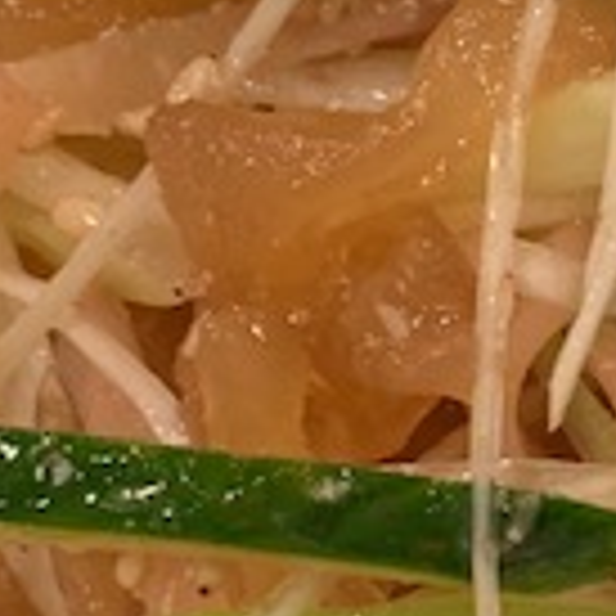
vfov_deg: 16.2
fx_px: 2154
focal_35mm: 107
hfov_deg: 15.4
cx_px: 818
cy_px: 441
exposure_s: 1/60
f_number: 1.8
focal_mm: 4.25
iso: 320
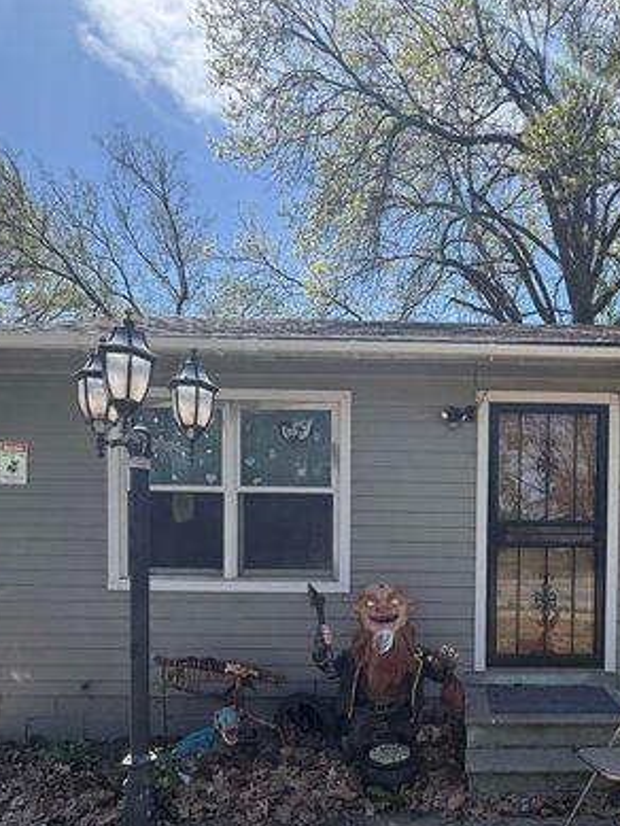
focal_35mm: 24
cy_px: 551
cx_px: 463
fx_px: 573
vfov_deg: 69.5
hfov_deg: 54.3
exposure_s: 1/631
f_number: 2.2
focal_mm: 2.22
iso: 50
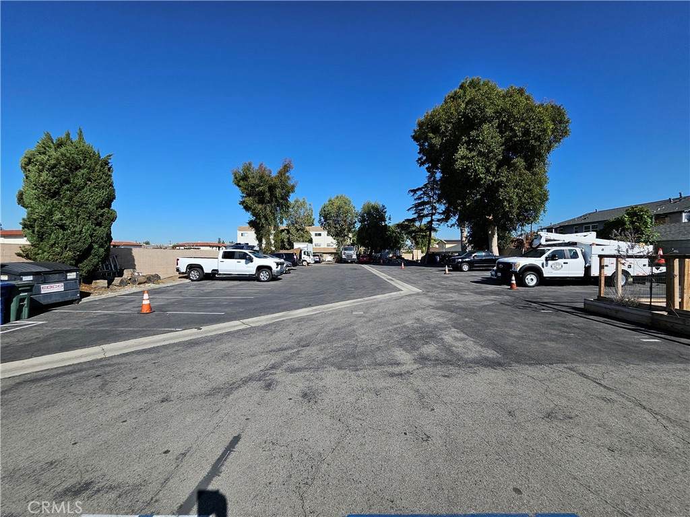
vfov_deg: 89.9
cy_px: 258
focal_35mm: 13
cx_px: 345
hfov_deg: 106.2
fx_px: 259
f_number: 2.2
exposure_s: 1/1636
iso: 32
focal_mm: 1.74
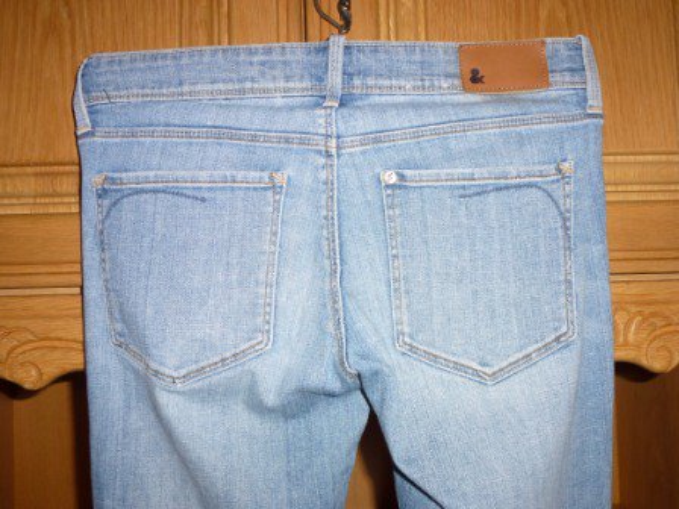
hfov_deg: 60.0
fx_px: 588
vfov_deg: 46.8
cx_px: 340
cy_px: 254
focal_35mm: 30
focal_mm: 5.4
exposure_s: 1/60
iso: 100
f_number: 3.5
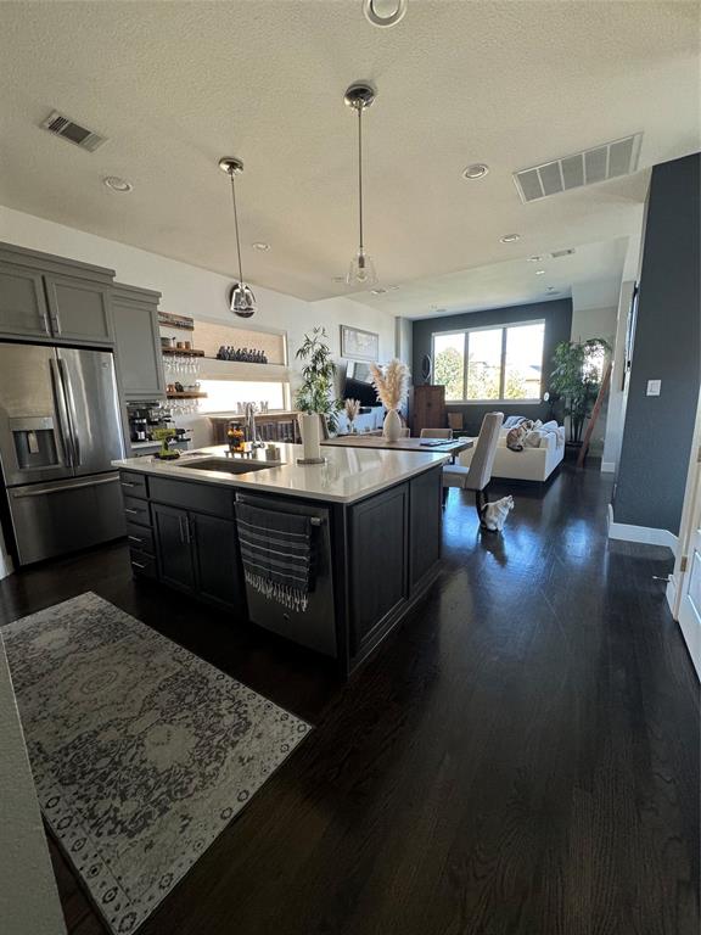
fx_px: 378
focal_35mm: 14
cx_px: 350
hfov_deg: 85.7
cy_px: 468
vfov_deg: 102.1
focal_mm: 2.22
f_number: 2.2
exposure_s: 1/99
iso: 200
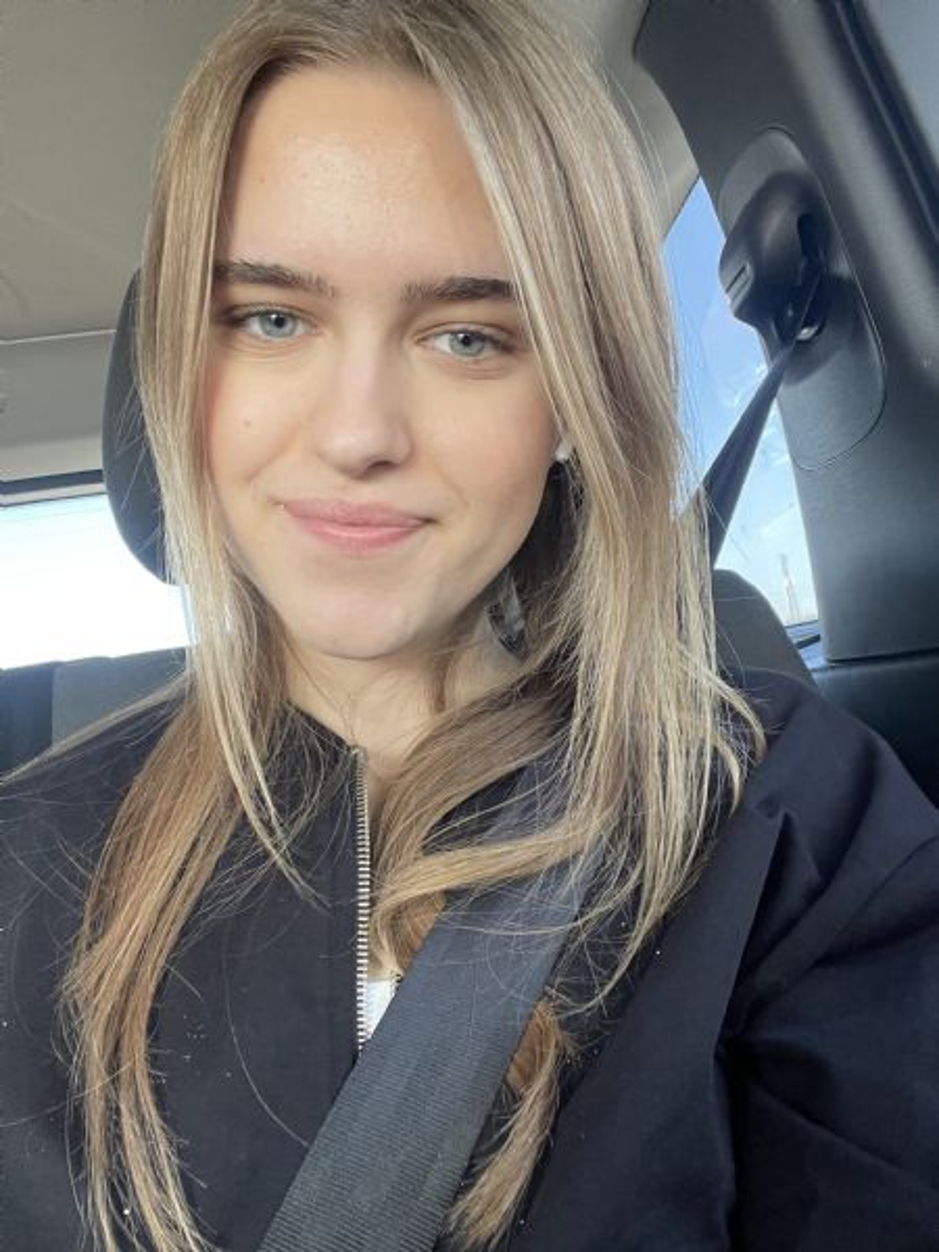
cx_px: 470
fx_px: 1085
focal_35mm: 30
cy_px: 626
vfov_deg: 60.0
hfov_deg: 46.8
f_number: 2.2
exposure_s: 1/70
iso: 100
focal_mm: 2.71
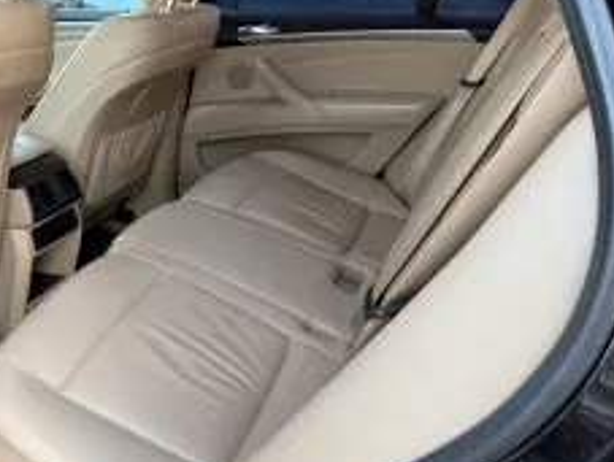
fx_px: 675
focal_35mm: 38
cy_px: 216
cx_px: 162
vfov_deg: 37.8
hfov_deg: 47.3
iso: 200
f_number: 1.78
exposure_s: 1/65
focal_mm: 6.76
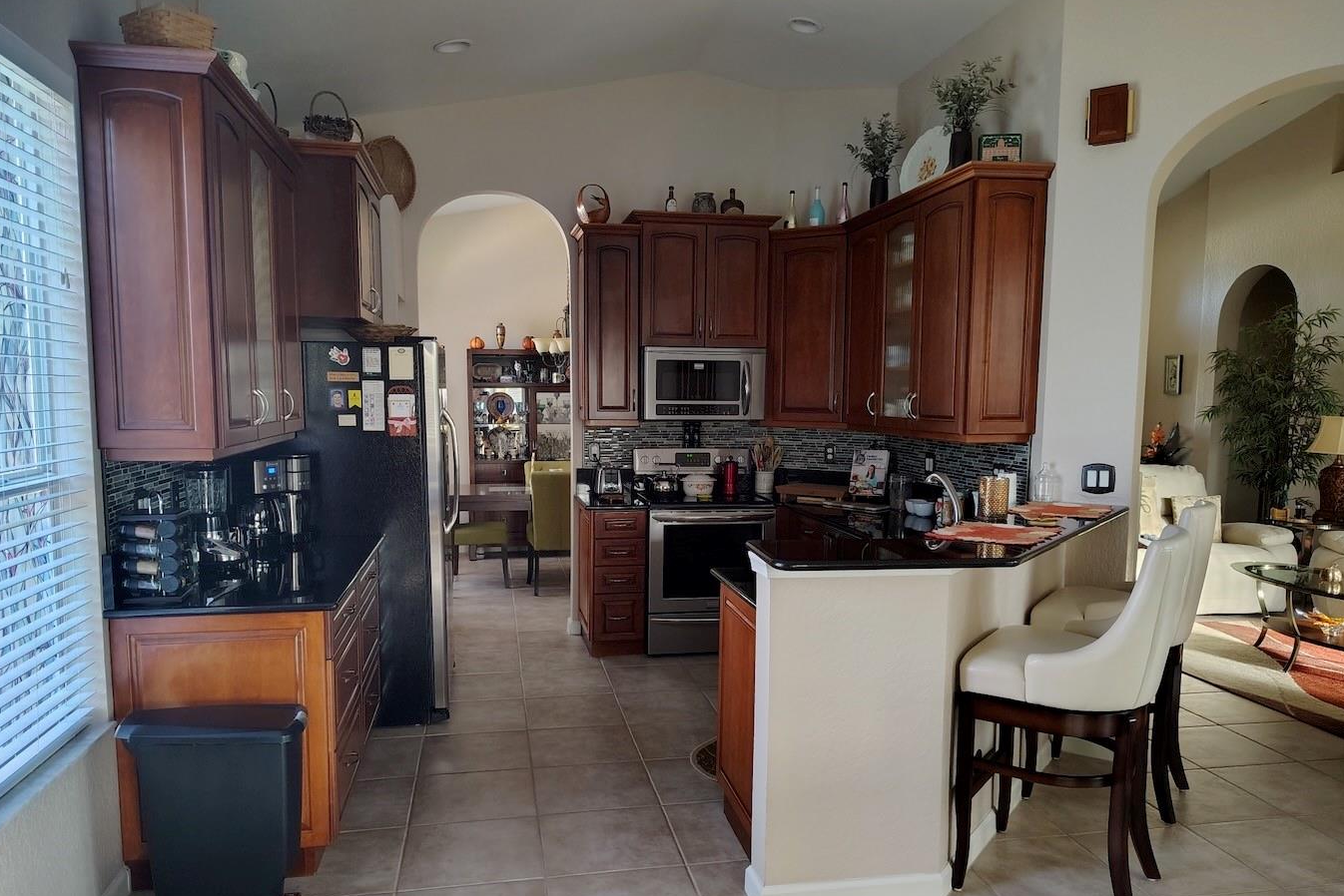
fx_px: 971
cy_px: 501
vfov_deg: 49.5
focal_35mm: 26
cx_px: 673
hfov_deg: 69.4
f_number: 1.8
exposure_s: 1/60
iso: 1659
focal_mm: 5.56
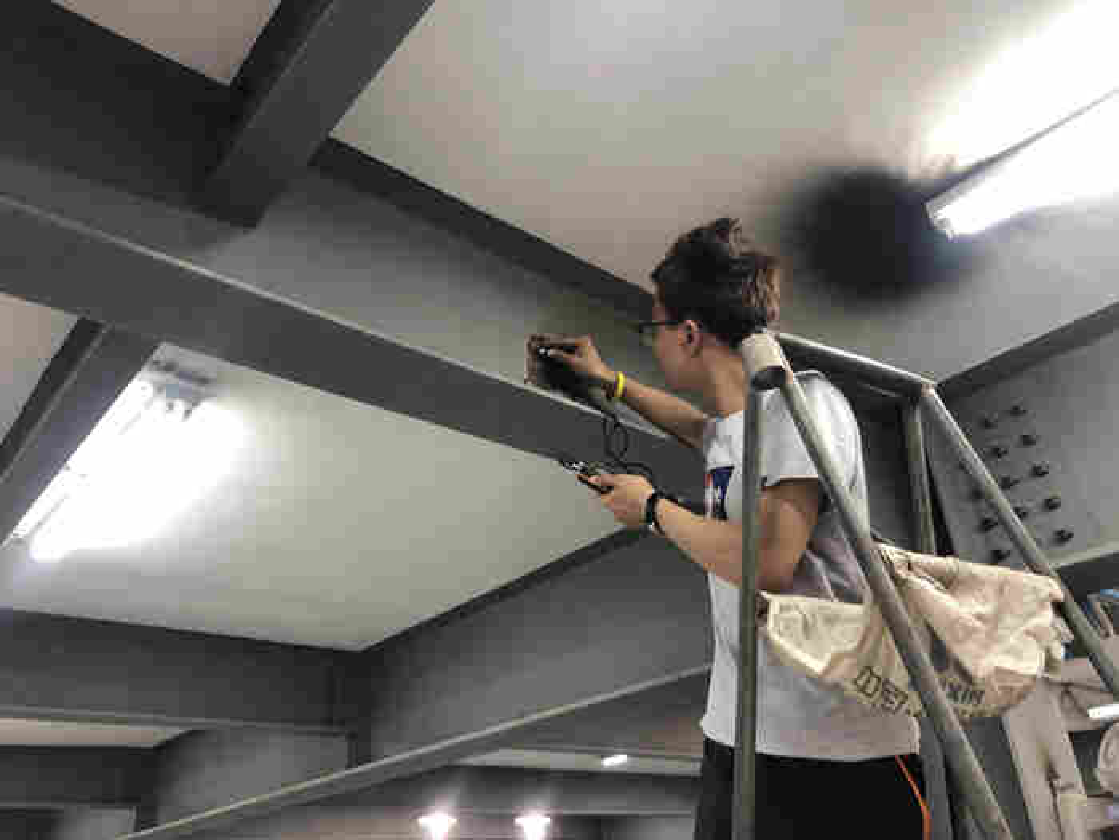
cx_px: 560
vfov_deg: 49.7
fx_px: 905
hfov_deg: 63.4
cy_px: 420
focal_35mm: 28
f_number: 1.8
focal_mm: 3.99
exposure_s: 1/17
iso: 40
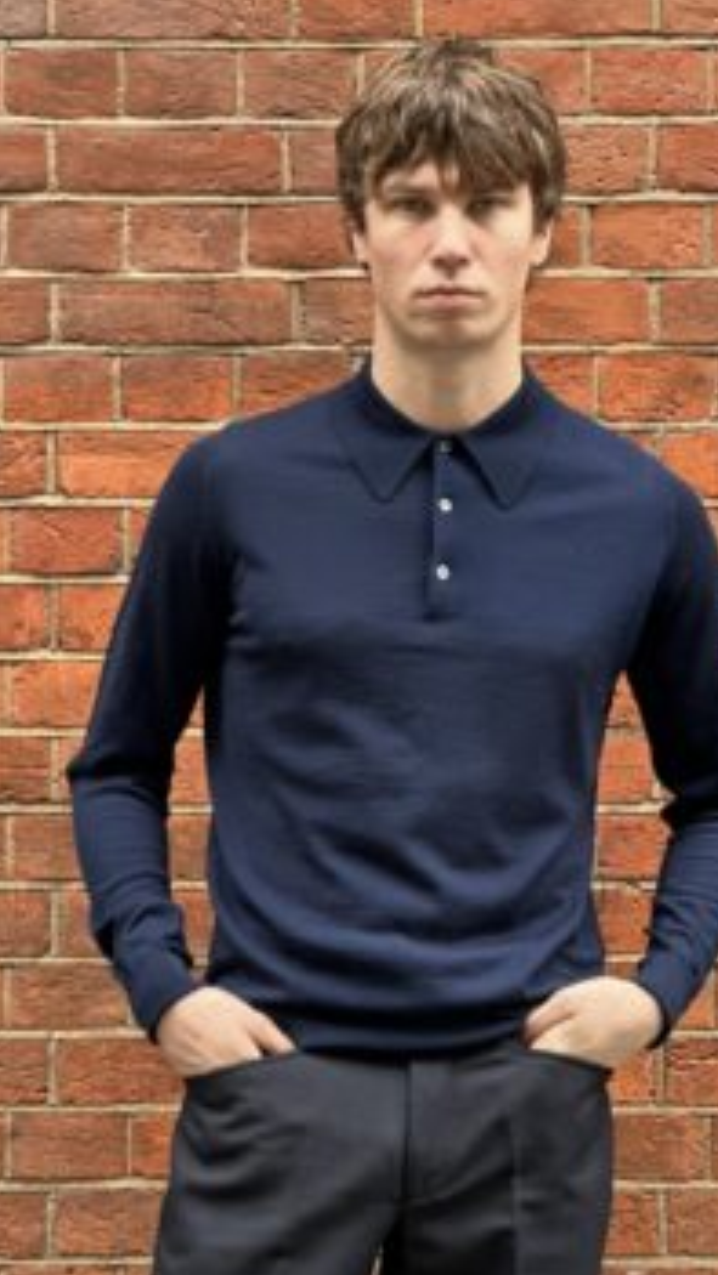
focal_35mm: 96
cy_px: 699
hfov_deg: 12.6
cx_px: 357
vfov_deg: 22.2
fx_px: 3248
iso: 160
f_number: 2.8
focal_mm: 9
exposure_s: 1/100
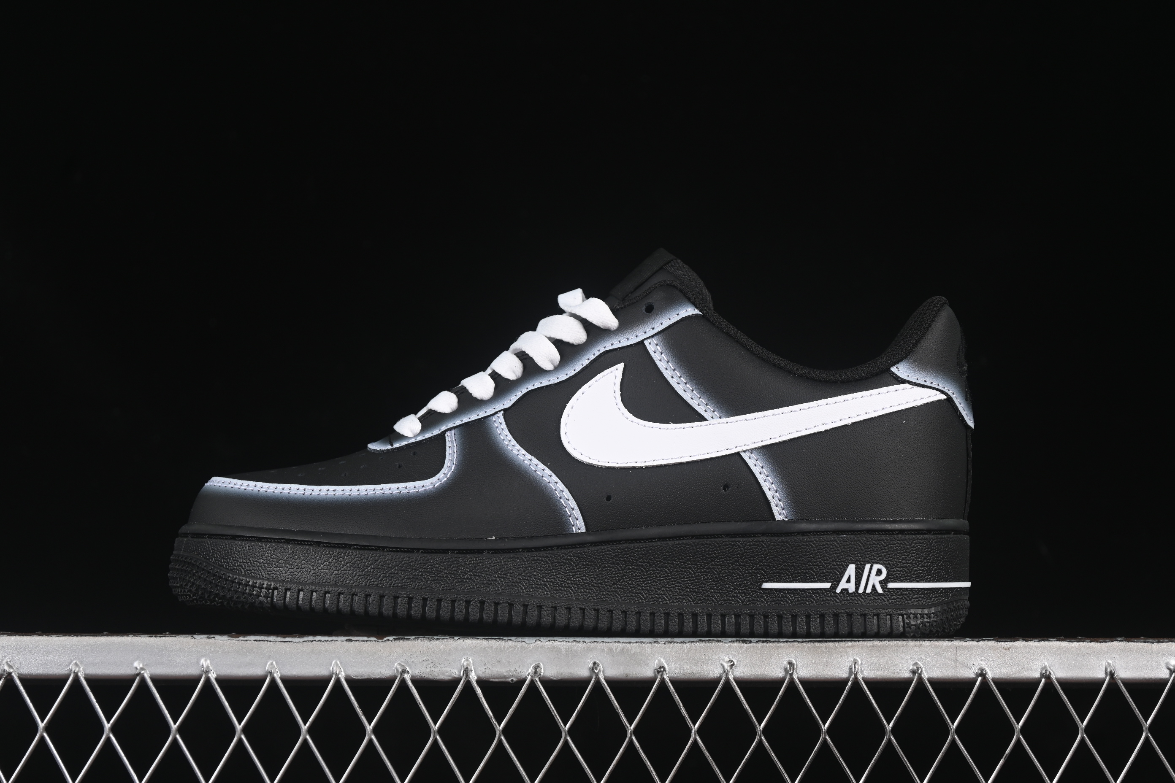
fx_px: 2448
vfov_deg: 18.2
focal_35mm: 75
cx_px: 588
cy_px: 392
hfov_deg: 27.0
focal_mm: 50
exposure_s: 1/60
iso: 160
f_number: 6.3
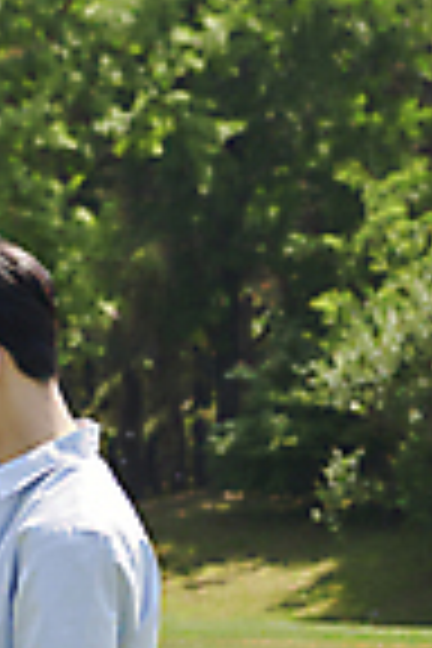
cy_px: 212
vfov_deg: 8.8
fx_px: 4194
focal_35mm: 233
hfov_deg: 5.9
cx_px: -54
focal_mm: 70
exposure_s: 1/320
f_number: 5
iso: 100
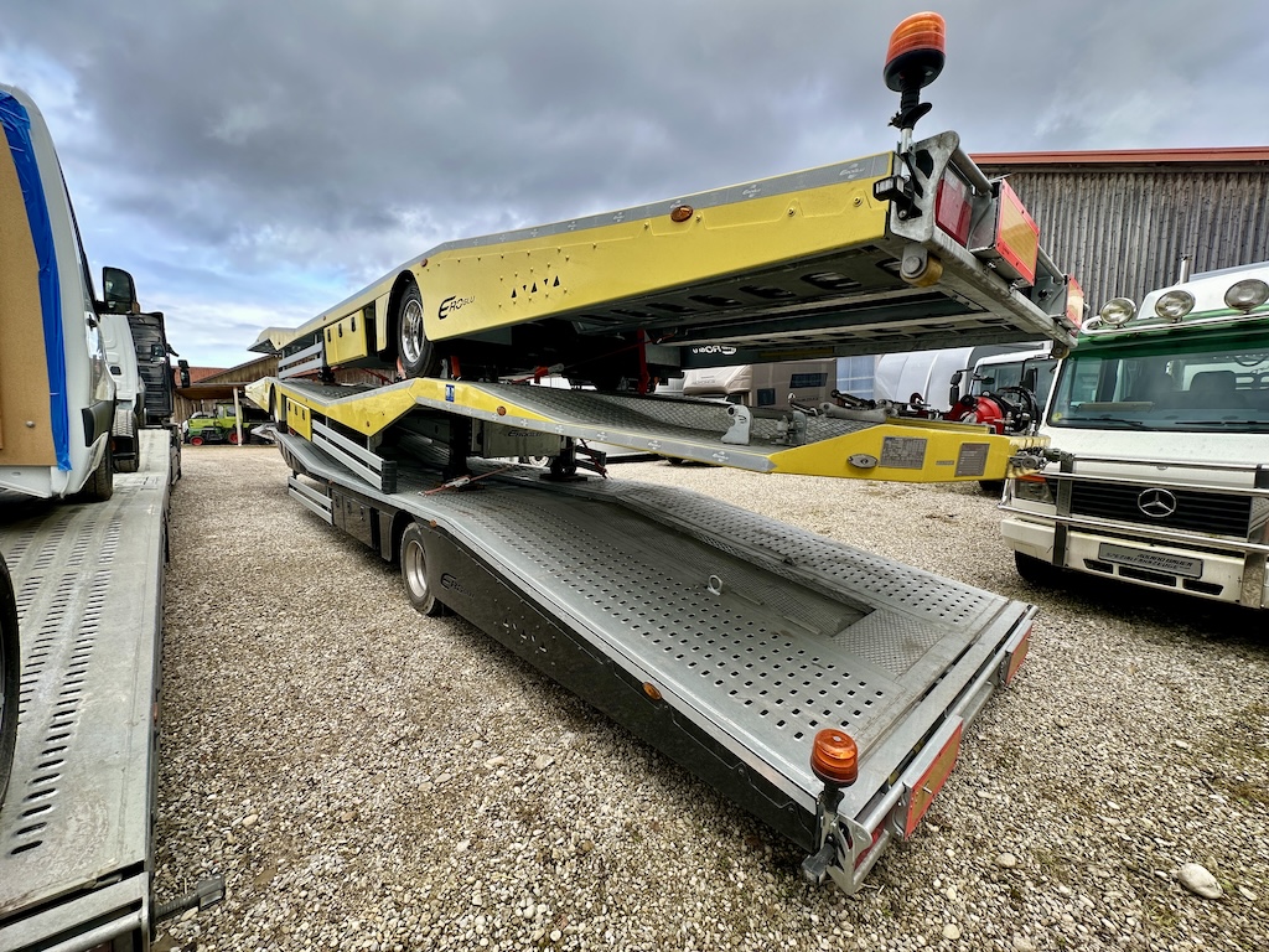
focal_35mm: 14
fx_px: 513
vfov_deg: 85.7
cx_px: 634
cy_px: 476
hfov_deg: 102.1
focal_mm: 2.22
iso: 40
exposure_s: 1/179
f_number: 2.2
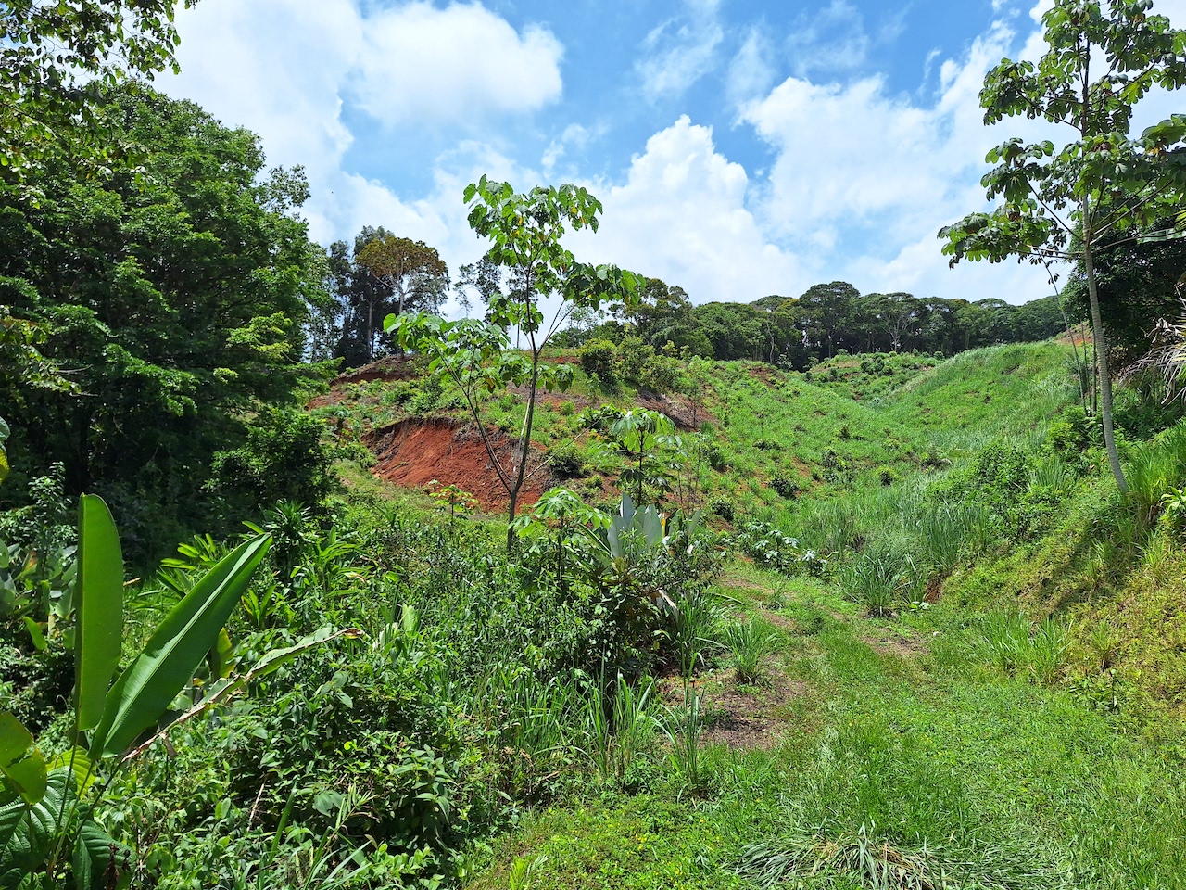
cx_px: 593
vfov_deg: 58.9
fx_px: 788
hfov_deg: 73.9
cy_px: 445
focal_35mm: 23
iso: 40
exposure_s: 1/4082
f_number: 1.8
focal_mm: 5.54
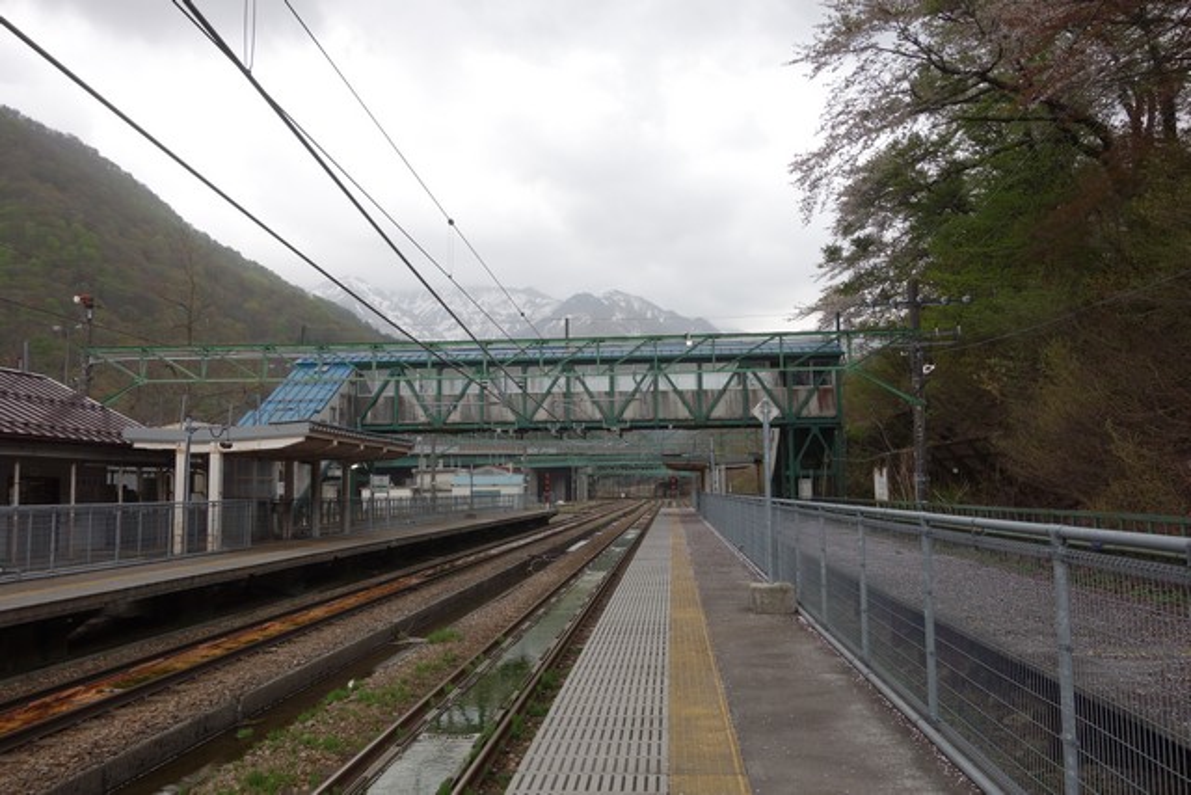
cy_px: 398
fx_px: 926
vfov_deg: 46.4
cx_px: 596
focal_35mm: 28
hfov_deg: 65.5
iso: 125
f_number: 5.6
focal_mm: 10.4
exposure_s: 1/160
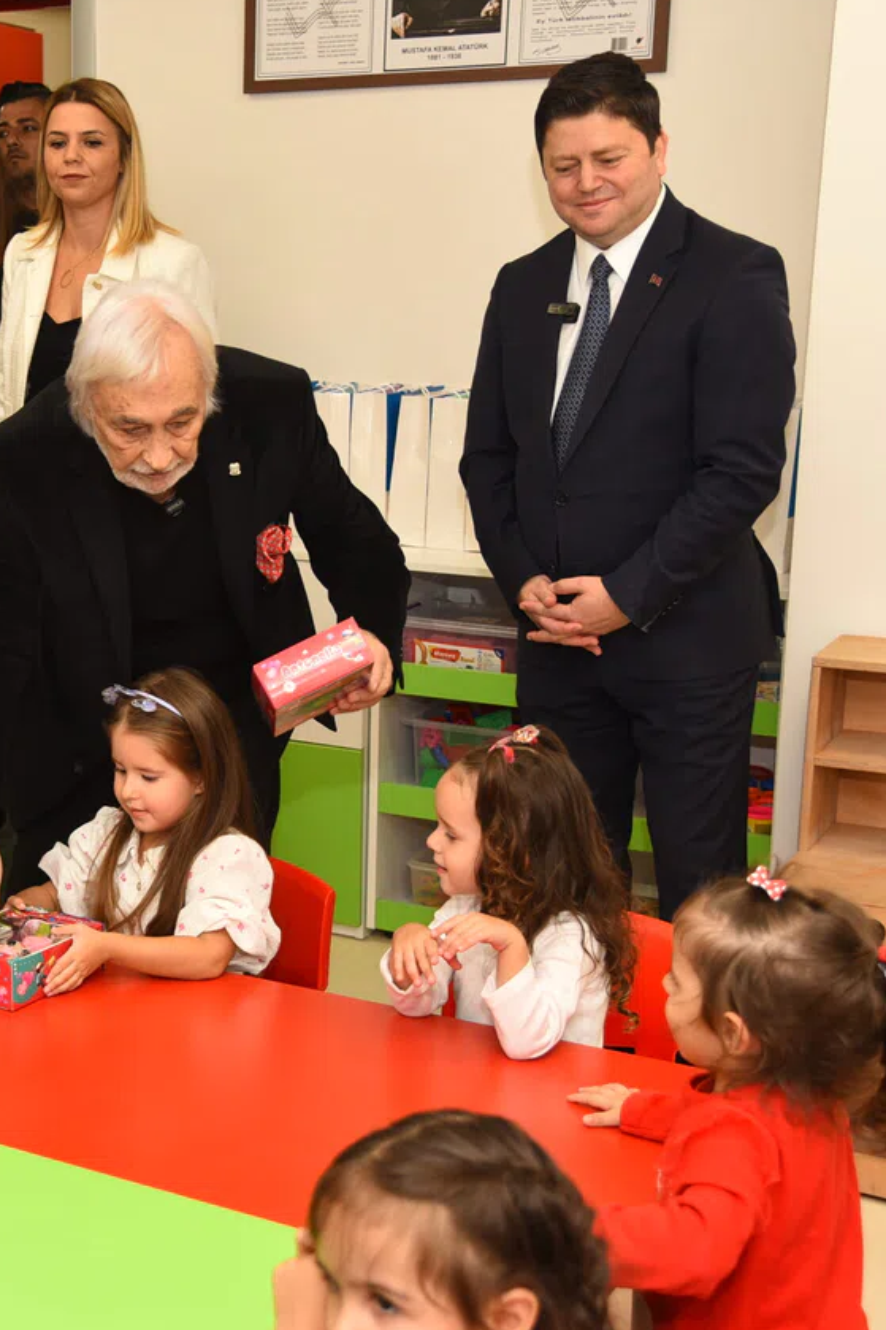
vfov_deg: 34.5
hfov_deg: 22.6
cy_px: 666
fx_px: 2142
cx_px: 38
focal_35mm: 58
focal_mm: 38
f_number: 4
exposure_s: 1/125
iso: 400
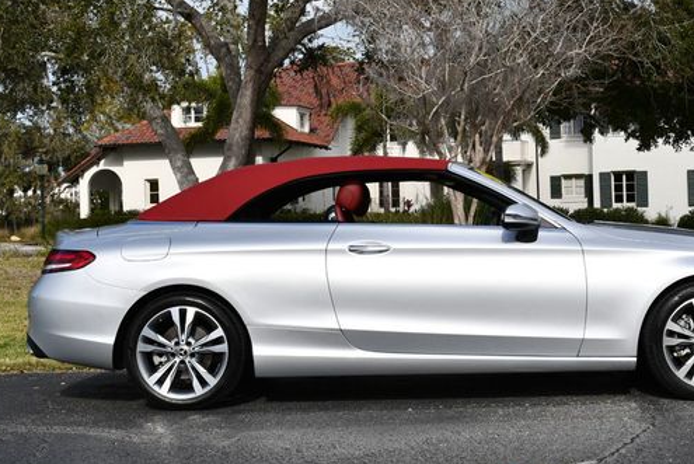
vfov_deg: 21.9
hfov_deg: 32.2
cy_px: 174
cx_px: 430
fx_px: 1196
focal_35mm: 62
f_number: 9
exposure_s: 1/320
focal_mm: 24
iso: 100
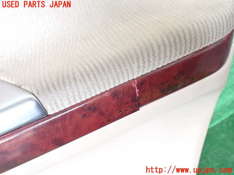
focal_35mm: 30
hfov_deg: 60.0
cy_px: 88
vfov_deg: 46.8
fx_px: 203
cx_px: 117
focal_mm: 5.4
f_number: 2.3
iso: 800
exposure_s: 1/80
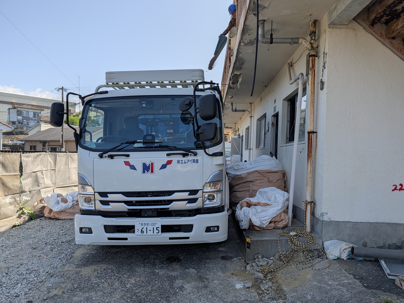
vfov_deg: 56.8
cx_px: 202
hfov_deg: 71.6
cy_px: 152
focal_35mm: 24
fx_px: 280
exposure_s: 1/1127
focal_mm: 6.9
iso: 20
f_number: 1.68
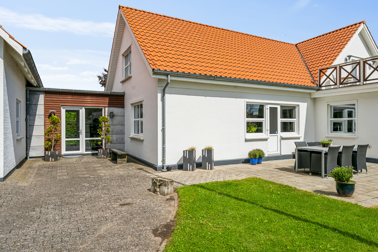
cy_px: 126
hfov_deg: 74.9
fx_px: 247
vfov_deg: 54.1
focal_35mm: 24
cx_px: 189
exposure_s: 1/800
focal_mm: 23.5
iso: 200
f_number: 8
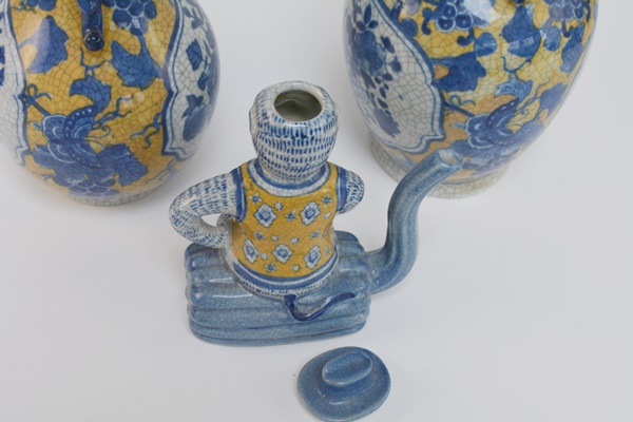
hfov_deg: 38.9
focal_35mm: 51
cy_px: 211
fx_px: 897
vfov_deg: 26.5
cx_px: 316
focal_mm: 34
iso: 200
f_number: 7.1
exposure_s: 1/200
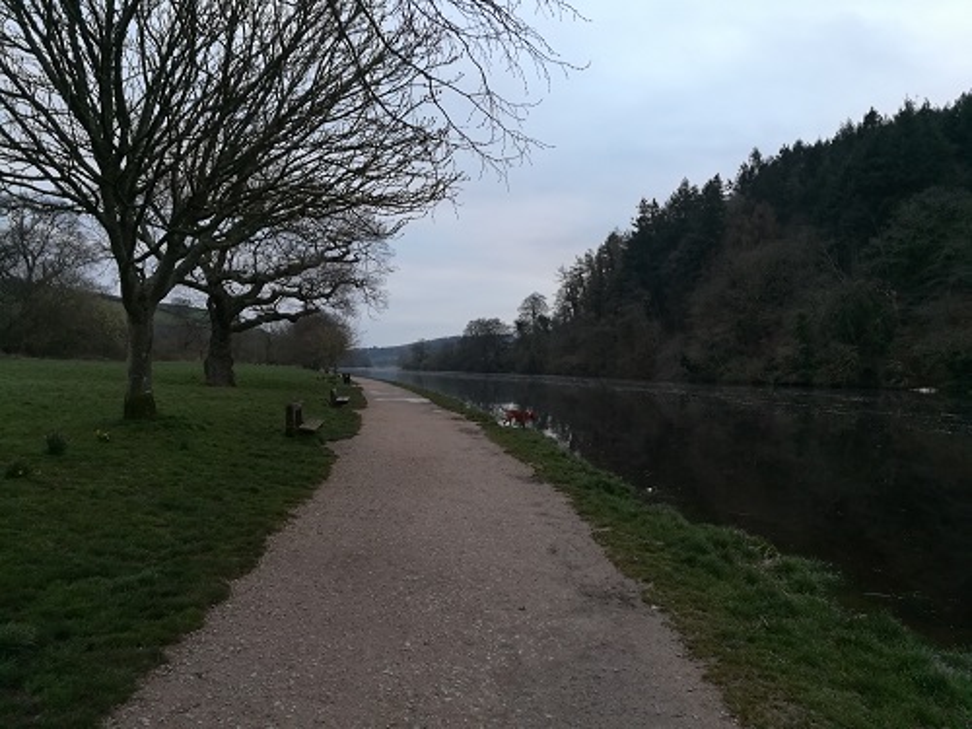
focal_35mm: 26
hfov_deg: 67.3
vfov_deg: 53.1
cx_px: 486
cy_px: 364
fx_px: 730
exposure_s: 1/33.3
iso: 80
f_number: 2.2
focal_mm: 3.83
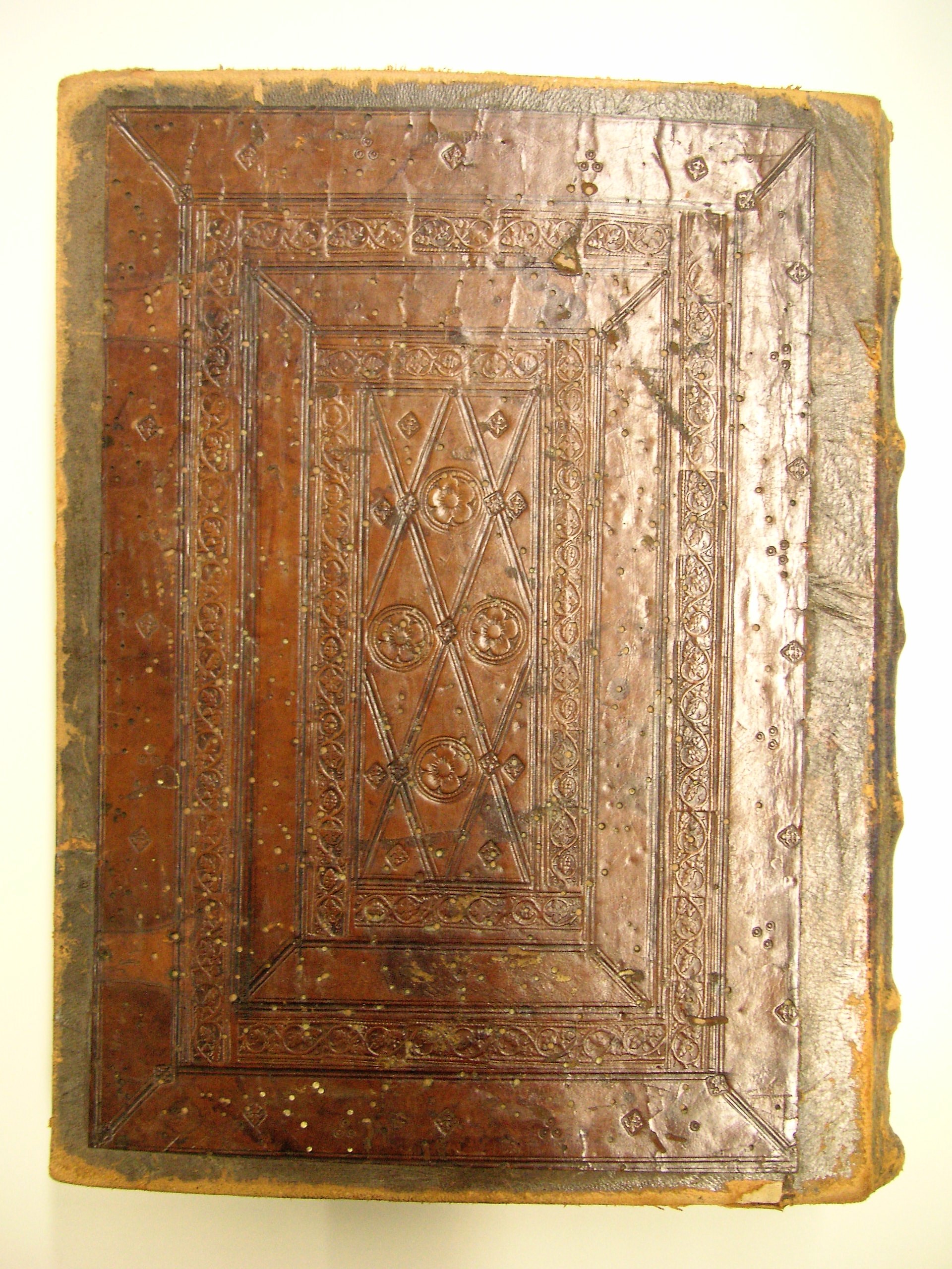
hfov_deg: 38.7
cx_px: 476
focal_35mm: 37
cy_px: 634
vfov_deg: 50.1
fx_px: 1357
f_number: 2.8
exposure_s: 1/30
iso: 100
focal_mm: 6.1
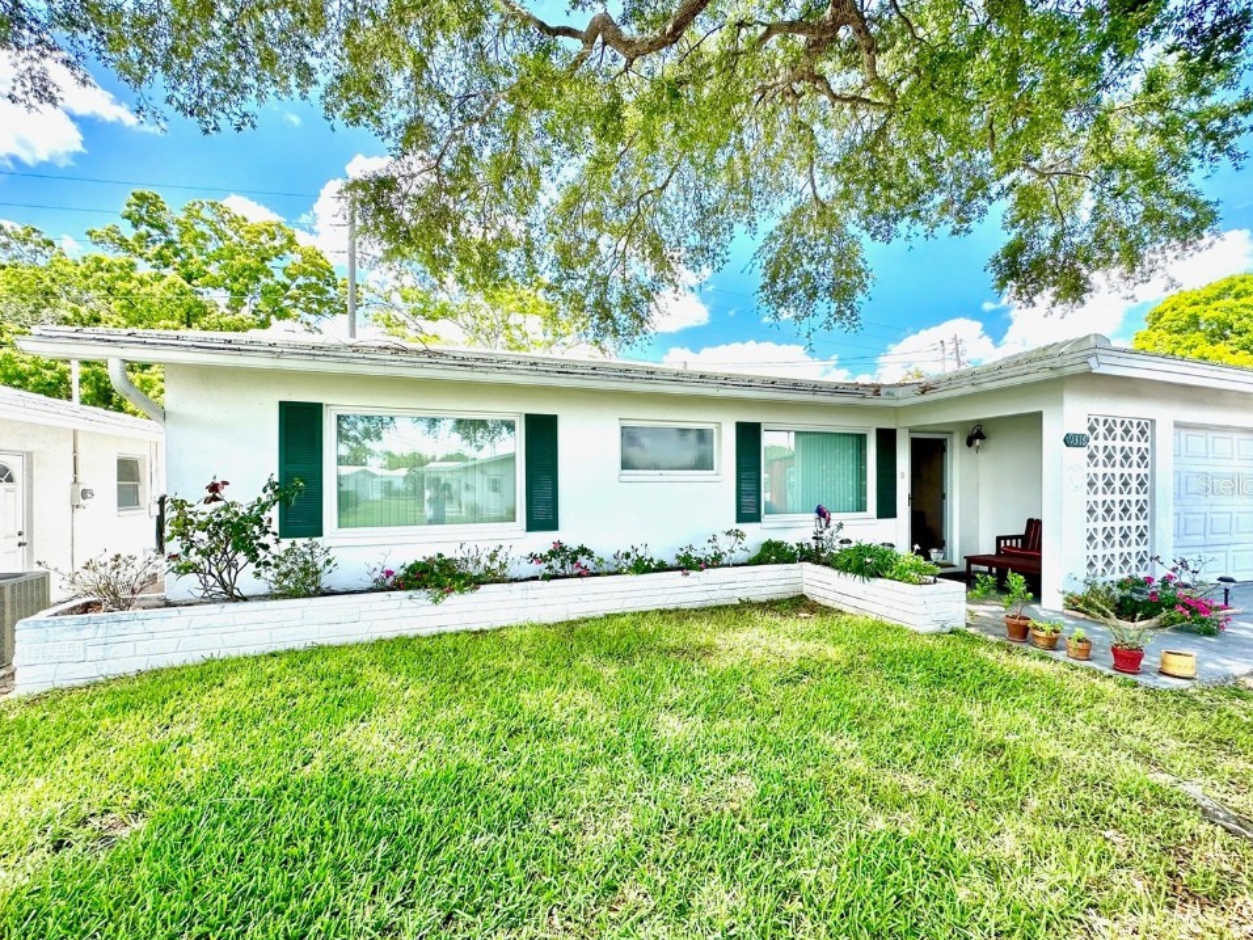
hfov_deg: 98.1
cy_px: 484
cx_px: 650
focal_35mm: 15
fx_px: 543
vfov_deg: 81.7
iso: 40
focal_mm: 2.22
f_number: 2.2
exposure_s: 1/707
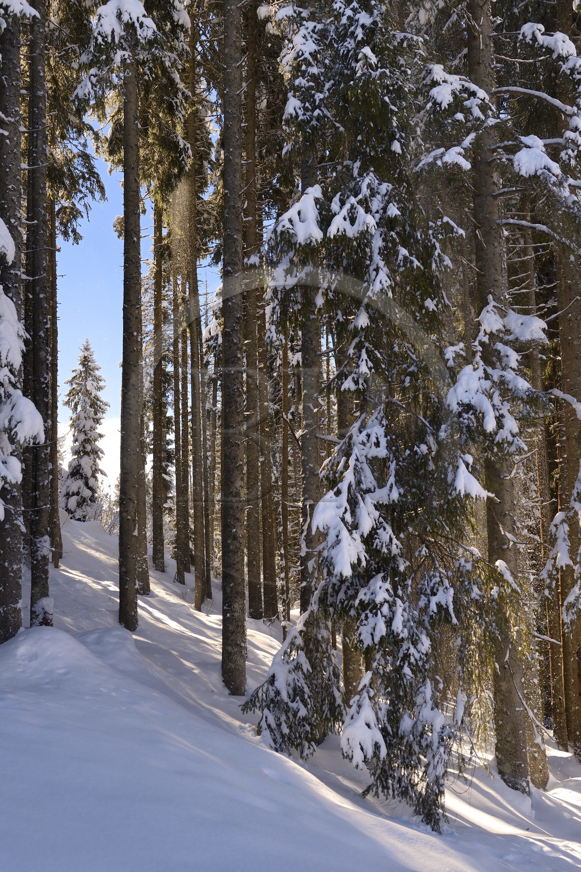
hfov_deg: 31.9
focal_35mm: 42
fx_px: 1018
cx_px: 290
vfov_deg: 46.4
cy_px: 436
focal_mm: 42
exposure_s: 1/400
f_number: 7.1
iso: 200
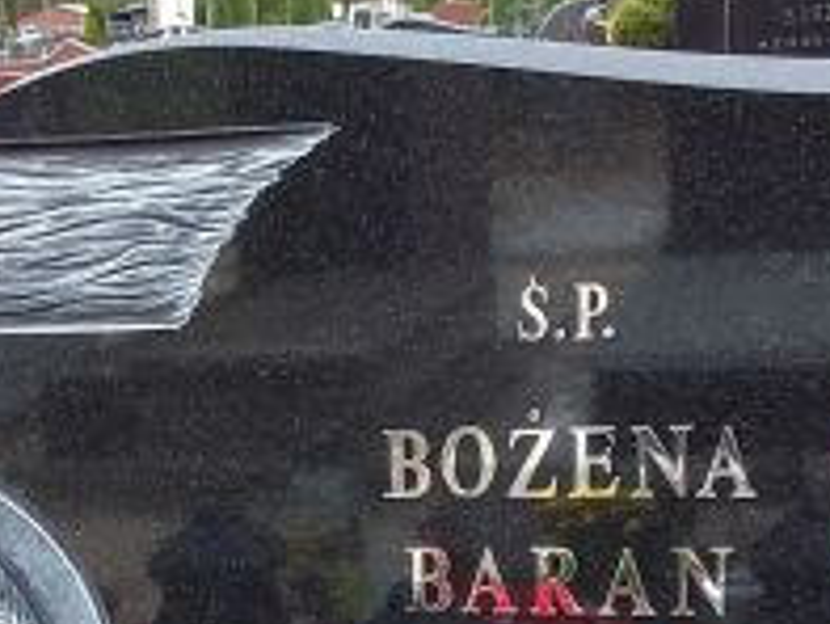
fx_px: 2183
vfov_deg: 15.4
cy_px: 822
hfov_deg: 21.4
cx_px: 219
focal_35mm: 91
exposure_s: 1/115
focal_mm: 2.91
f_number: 1.9
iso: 40
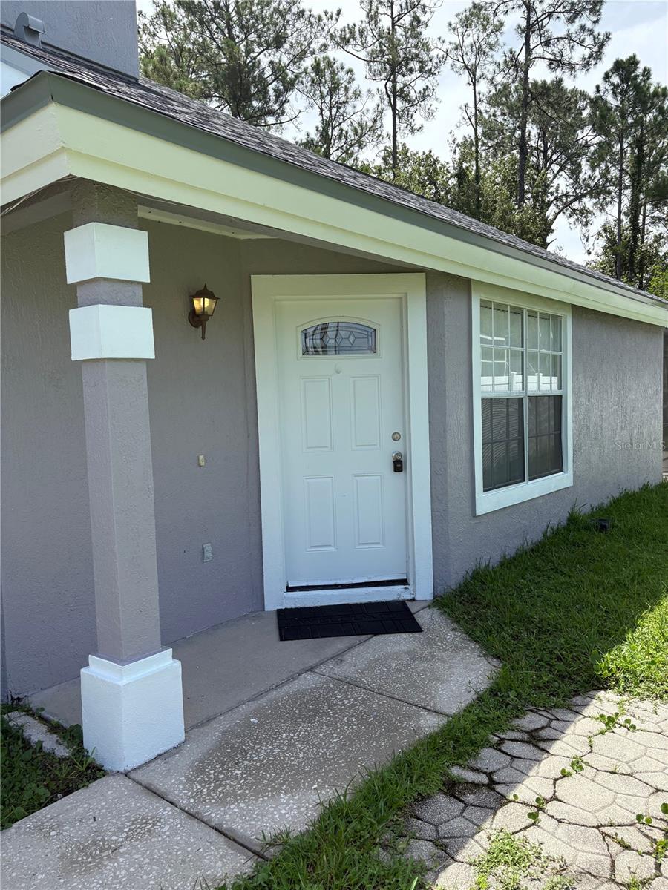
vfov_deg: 67.3
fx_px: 669
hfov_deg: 53.1
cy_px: 445
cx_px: 334
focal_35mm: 26
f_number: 1.6
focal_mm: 5.96
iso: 64
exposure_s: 1/2865
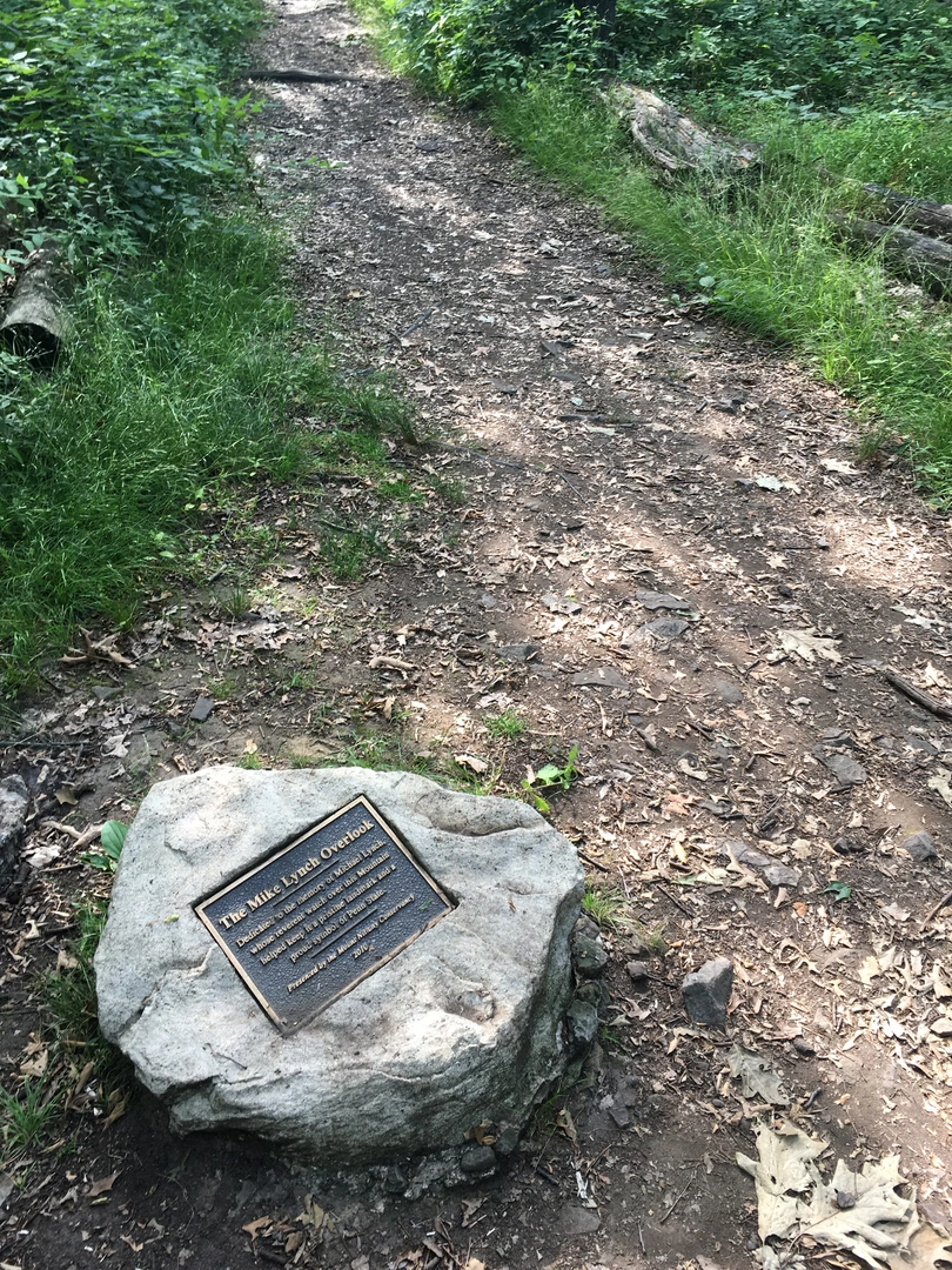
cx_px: 476
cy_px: 635
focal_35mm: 29
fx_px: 1063
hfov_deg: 48.2
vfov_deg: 61.7
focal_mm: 4.15
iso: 32
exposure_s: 1/60
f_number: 2.2
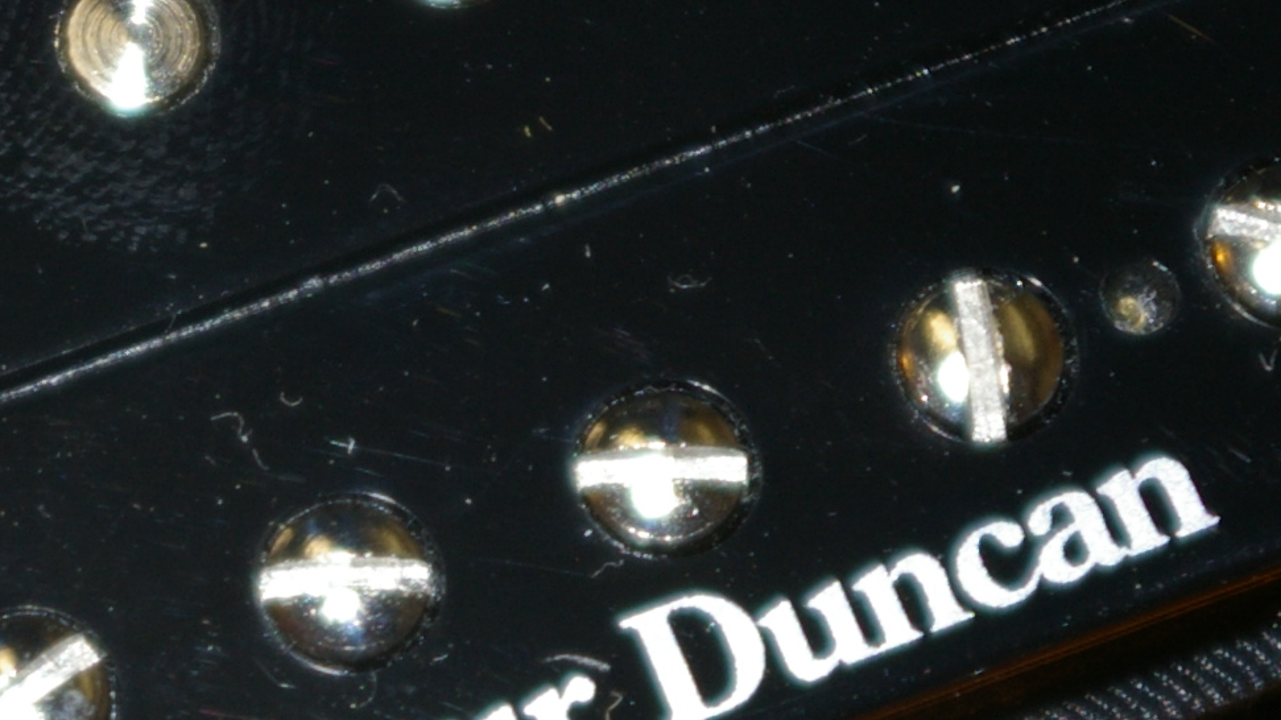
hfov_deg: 8.0
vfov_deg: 4.5
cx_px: 182
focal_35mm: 268
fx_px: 9090
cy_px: 576
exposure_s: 1/60
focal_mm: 55
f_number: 5.6
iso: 200
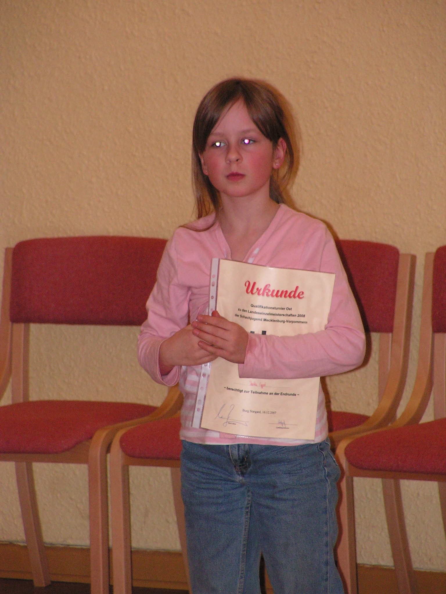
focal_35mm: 215
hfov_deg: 6.9
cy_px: 297
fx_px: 3693
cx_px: 223
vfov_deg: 9.2
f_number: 3.3
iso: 200
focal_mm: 35.9
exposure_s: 1/200
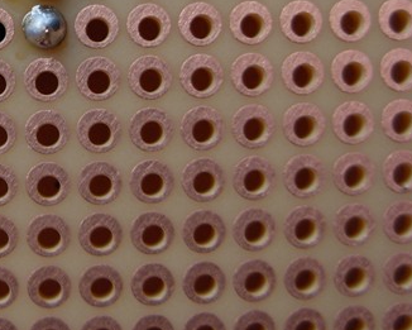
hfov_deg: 20.1
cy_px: -33
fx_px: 1110
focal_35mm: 91
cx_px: -35
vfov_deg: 16.4
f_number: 2.9
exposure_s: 1/47.9
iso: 79
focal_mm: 6.3
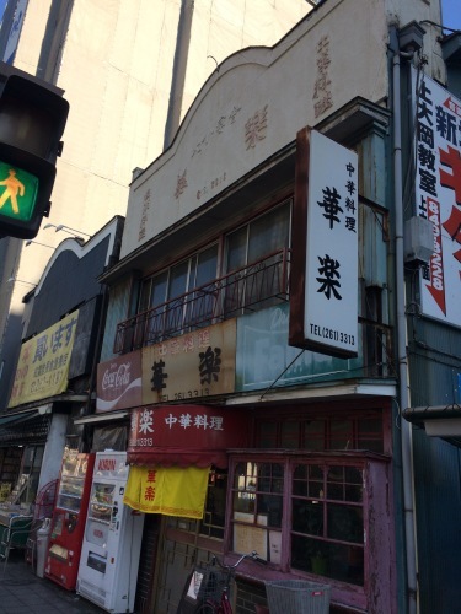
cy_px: 307
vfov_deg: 61.7
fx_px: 515
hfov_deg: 48.2
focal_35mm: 29
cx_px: 230
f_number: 2.2
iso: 32
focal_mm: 4.15
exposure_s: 1/912
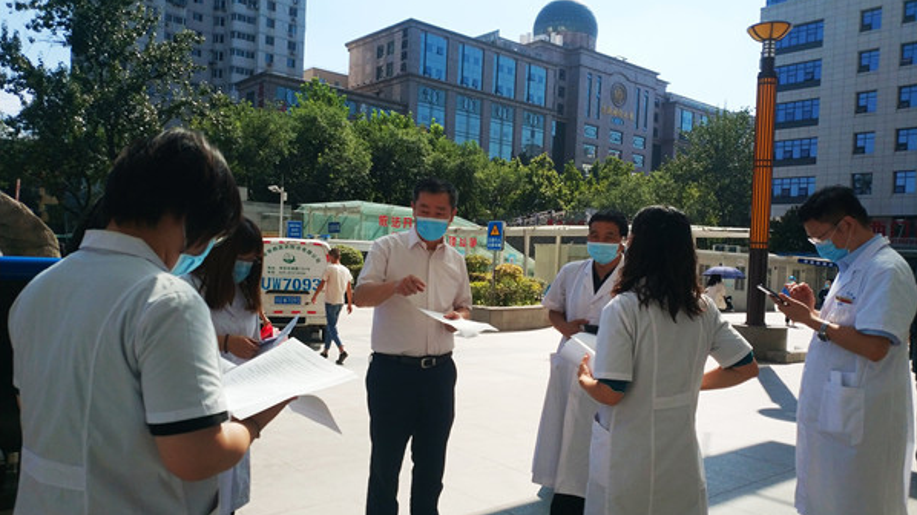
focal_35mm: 35
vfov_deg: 33.7
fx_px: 851
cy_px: 276
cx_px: 458
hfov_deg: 56.6
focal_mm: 4.5
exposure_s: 1/1843
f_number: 2
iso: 132
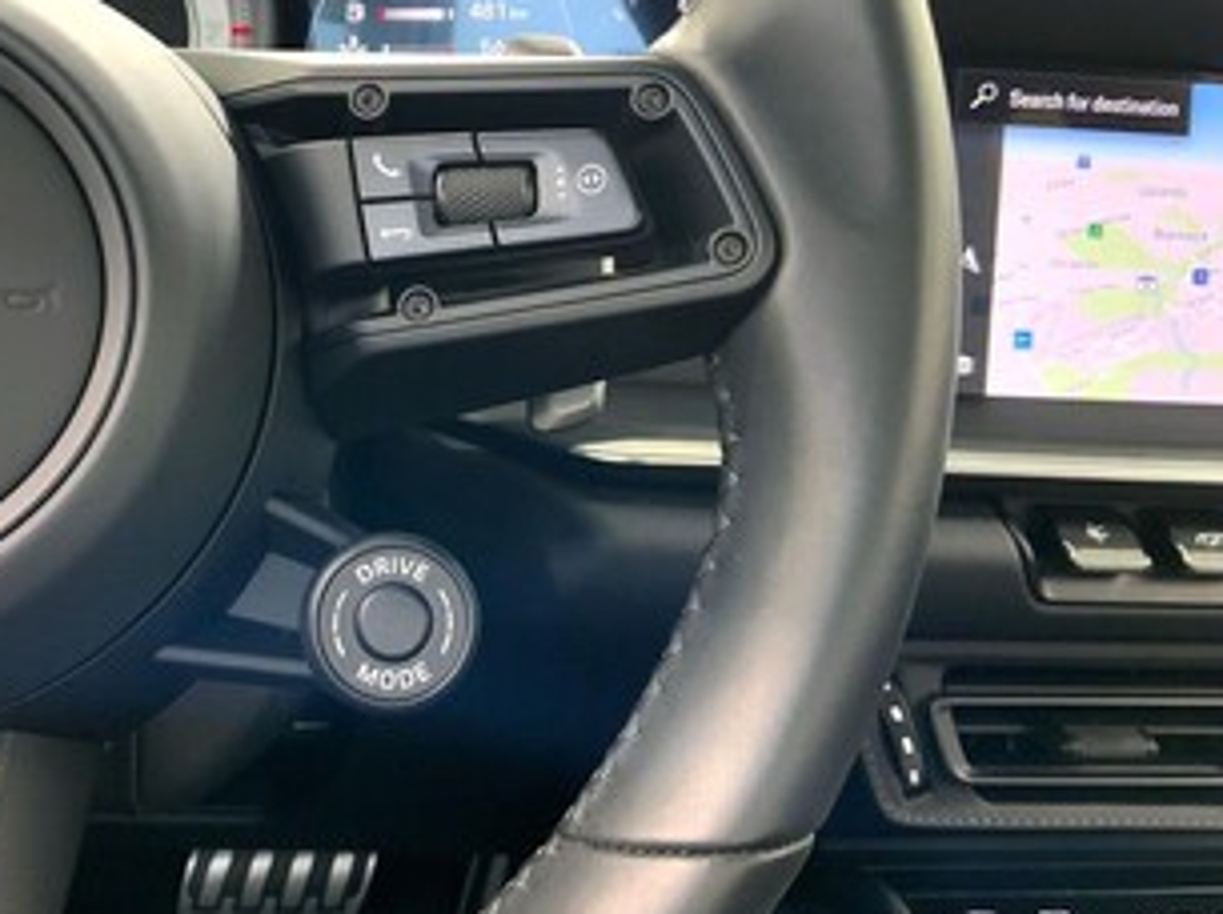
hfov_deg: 46.5
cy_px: 343
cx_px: 465
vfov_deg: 35.7
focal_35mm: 40
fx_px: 1412
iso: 160
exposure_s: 1/60
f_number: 1.8
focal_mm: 3
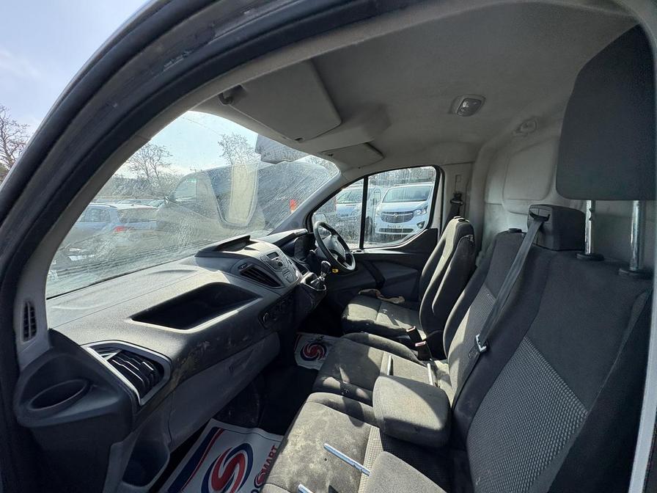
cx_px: 328
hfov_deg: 102.1
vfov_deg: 85.7
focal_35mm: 14
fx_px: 266
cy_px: 246
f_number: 2.2
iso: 64
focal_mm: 2.22
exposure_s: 1/631
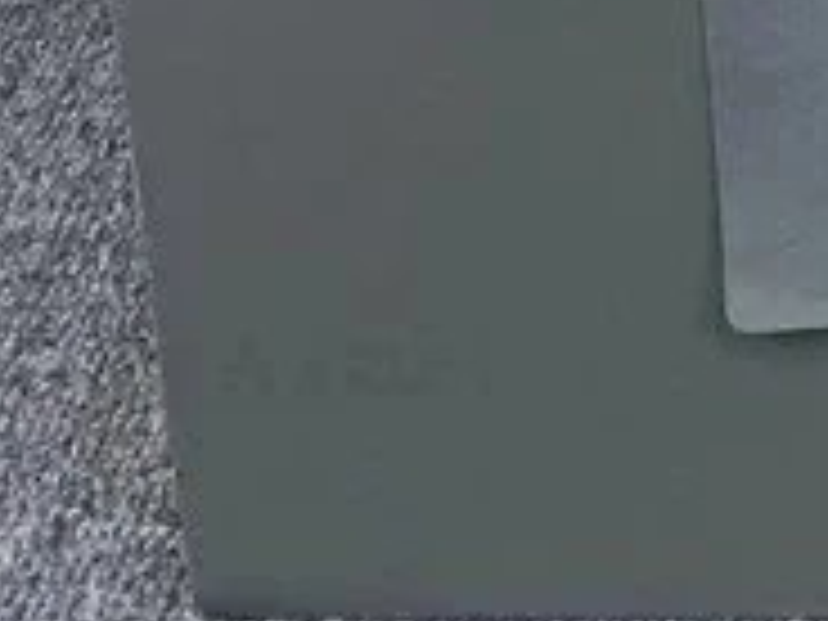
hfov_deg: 12.2
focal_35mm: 152
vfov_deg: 8.9
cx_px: 1364
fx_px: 3636
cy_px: -821
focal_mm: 3.3
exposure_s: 1/494
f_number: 2.4
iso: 25
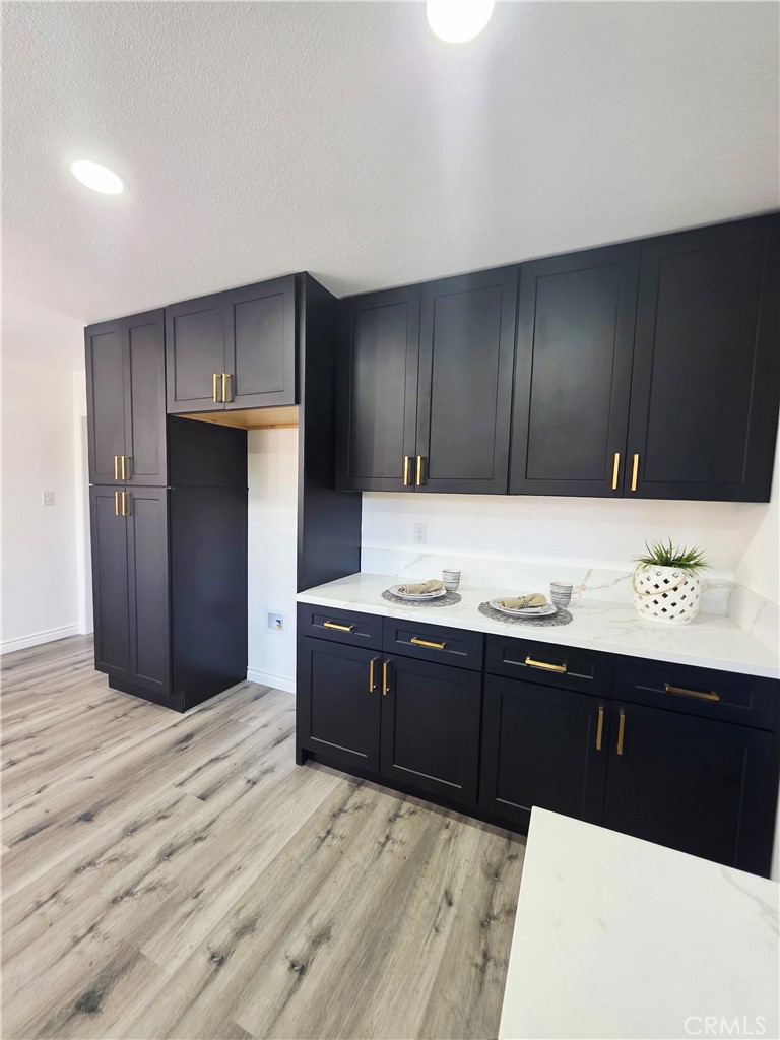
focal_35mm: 13
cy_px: 520
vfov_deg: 106.2
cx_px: 390
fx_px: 391
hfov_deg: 89.9
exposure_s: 1/60.2
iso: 160
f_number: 1.9
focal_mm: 2.2
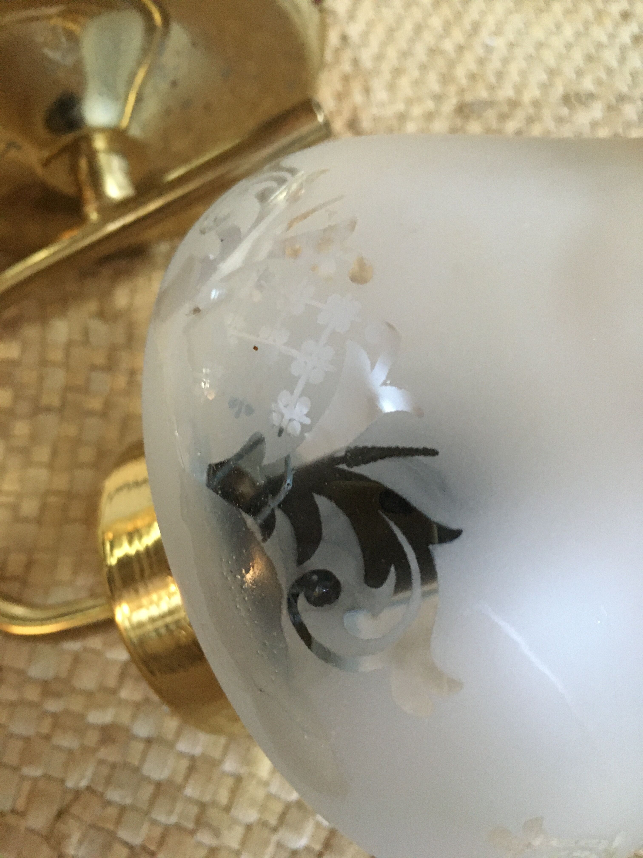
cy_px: 429
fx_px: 718
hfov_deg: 48.2
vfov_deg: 61.7
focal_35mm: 29
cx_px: 322
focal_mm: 4.15
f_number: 2.2
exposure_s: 1/17
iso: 250
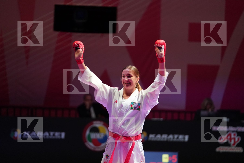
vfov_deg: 8.8
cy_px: 82
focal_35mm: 156
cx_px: 122
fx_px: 1057
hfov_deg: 13.2
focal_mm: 156
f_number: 2.8
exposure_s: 1/1000
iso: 5000
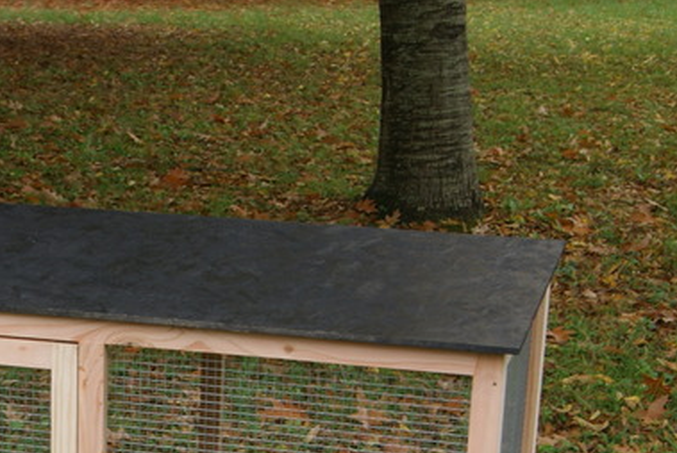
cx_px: 18
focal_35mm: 95
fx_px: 1789
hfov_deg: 20.8
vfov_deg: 14.2
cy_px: 454
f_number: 5.6
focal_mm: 24
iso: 100
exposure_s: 1/40
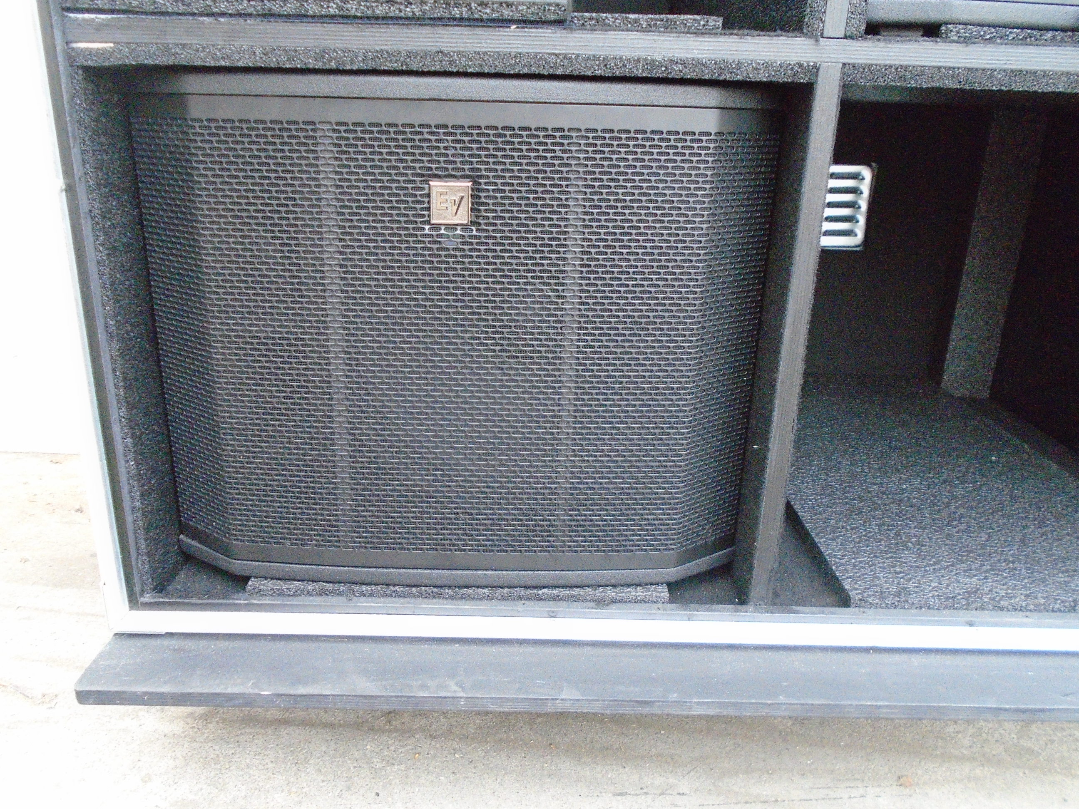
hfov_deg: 67.3
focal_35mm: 26
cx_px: 540
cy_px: 404
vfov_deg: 53.1
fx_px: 810
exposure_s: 1/160
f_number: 3.2
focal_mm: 4.6
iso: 800
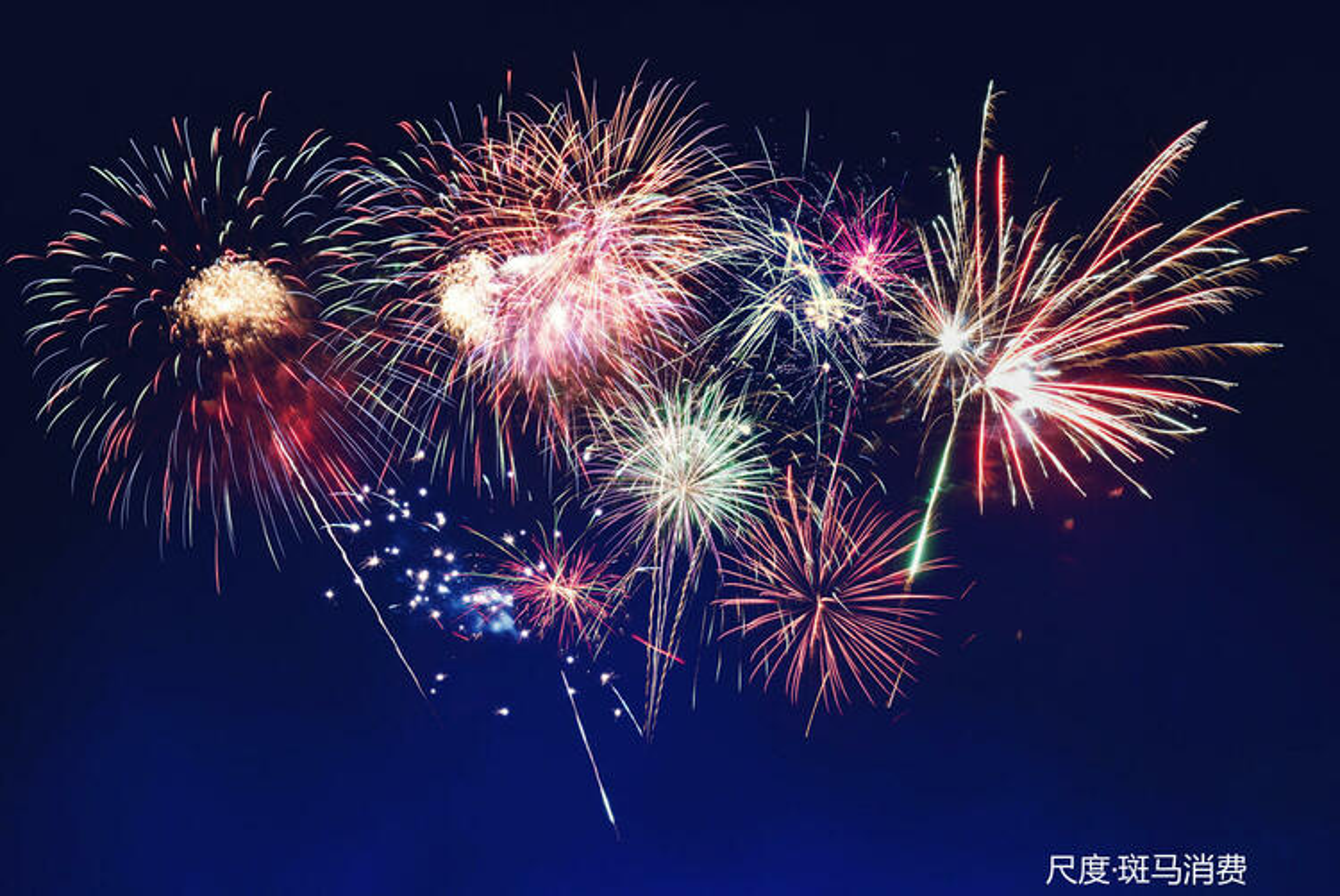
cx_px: 670
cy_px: 448
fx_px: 3910
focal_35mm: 105
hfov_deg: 19.4
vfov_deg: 13.1
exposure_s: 1/80
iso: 200
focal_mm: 105
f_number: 3
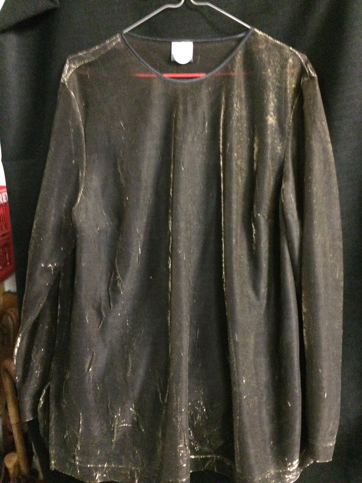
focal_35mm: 29
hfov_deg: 48.2
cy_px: 242
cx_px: 181
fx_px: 404
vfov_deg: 61.7
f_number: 2.2
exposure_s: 1/17
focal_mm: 4.15
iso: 2000
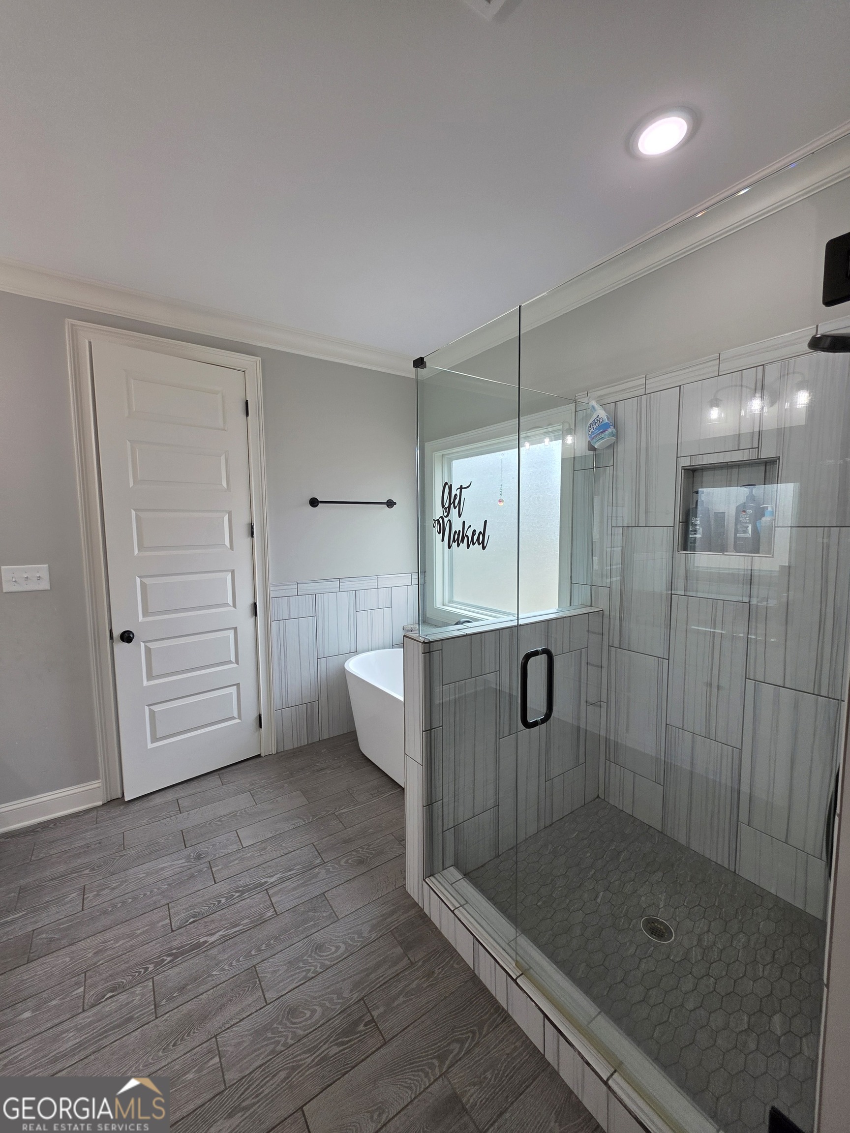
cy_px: 566
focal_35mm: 13
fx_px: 426
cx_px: 425
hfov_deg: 89.9
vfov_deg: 106.2
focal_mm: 2.2
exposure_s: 1/120
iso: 64
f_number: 1.9
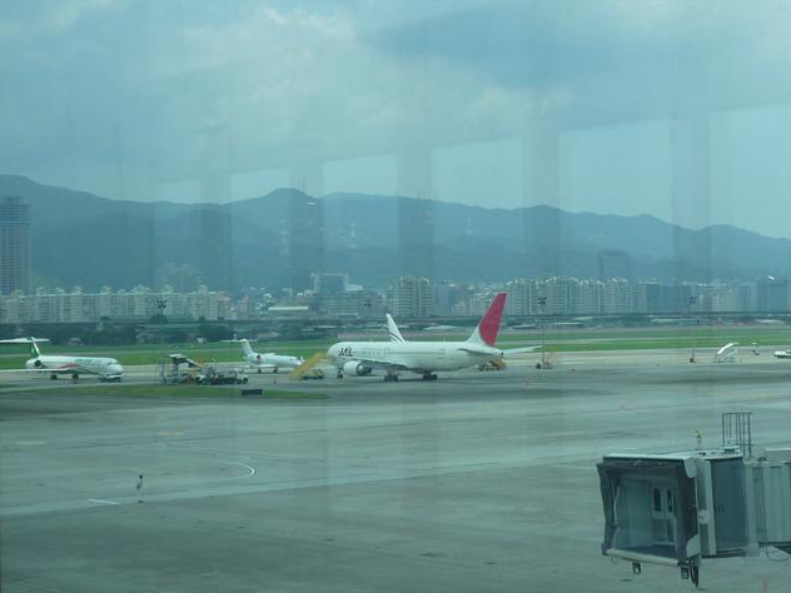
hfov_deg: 24.4
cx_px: 397
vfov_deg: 18.4
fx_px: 1828
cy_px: 296
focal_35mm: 80
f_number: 4.3
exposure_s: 1/400
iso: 100
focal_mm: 7.8
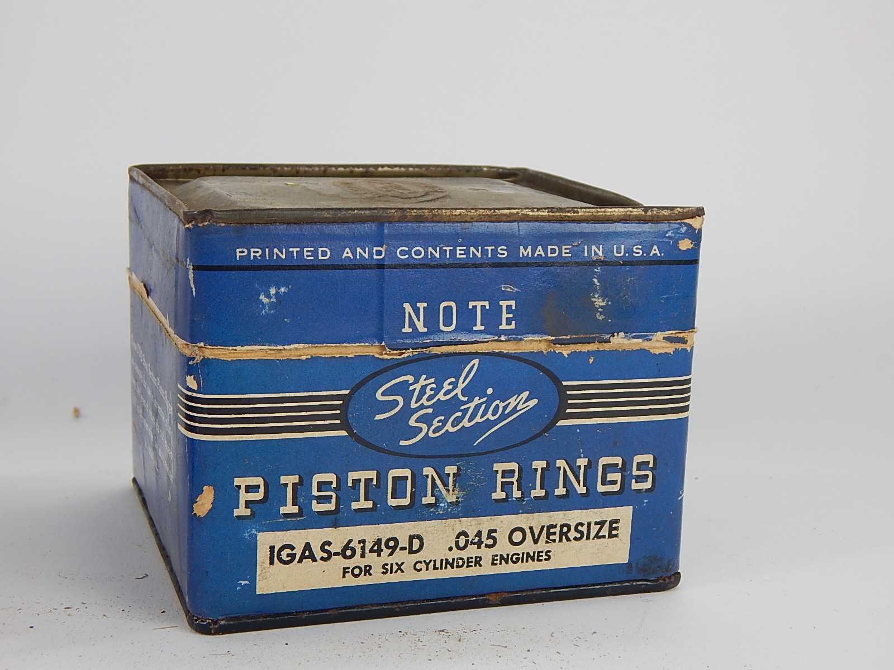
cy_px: 335
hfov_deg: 35.5
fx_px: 1395
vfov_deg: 27.0
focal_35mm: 54
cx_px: 447
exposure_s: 1/30
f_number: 3.8
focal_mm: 9.7
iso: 125
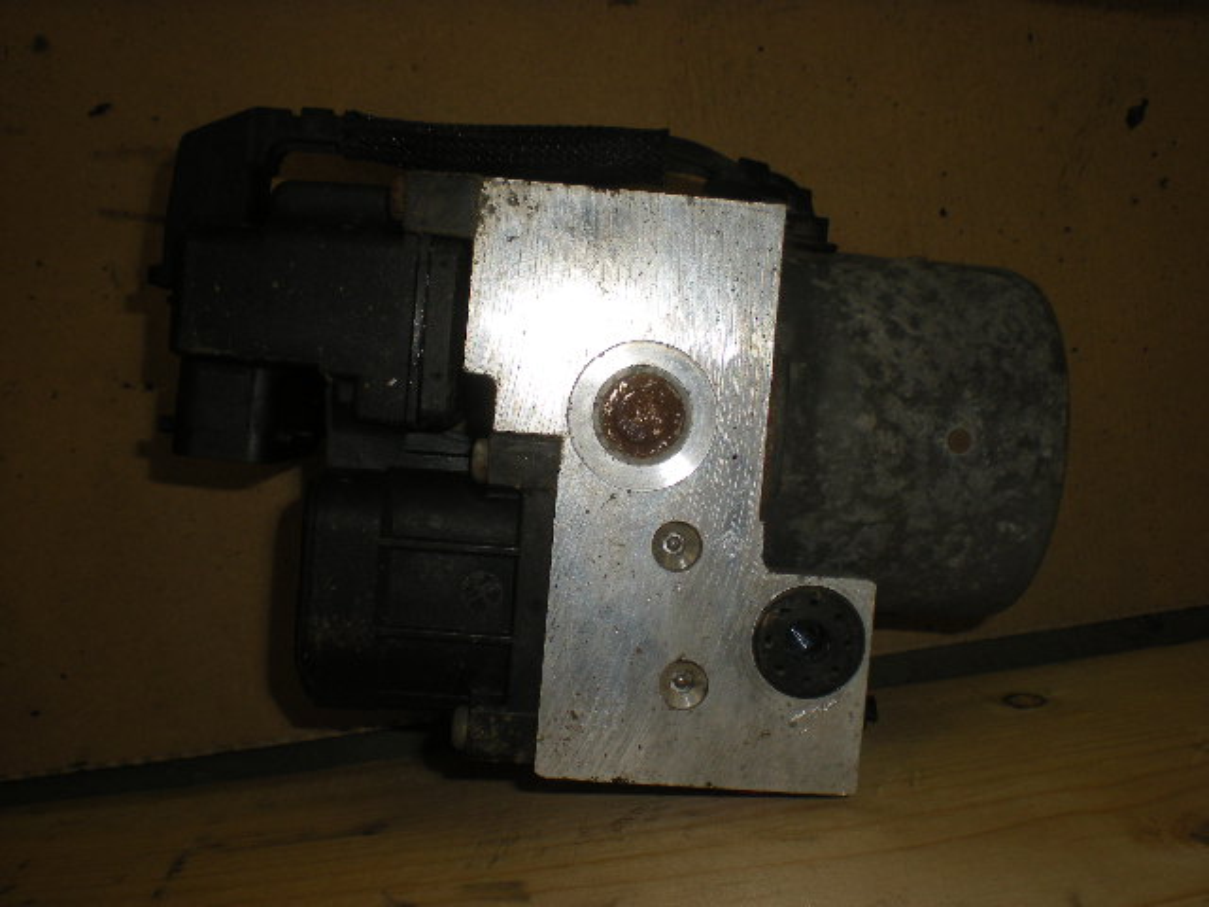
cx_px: 604
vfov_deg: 37.7
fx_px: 1327
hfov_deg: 49.0
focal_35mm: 38
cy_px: 454
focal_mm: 6.3
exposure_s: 1/60
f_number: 4.6
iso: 64
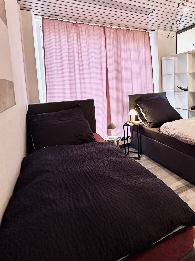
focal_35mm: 22
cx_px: 133
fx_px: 165
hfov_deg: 59.4
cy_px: 103
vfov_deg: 75.4
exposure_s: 1/50
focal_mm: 2.22
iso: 200
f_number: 2.2
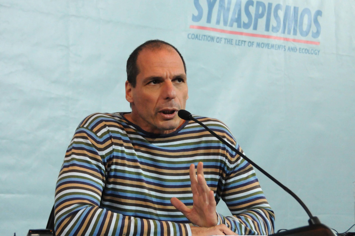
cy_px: 118
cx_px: 178
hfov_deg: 35.1
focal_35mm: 57
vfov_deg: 23.7
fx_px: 561
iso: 1600
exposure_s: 1/200
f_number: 4.2
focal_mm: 38
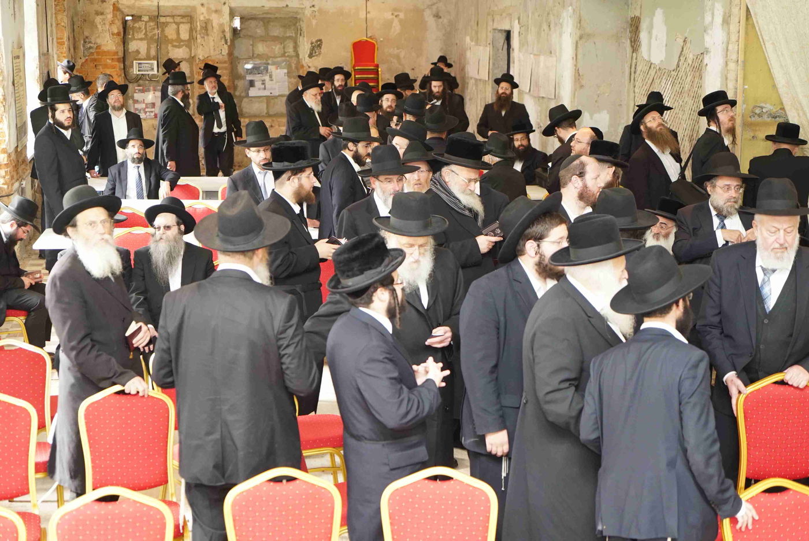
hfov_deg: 35.0
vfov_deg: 23.8
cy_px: 270
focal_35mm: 57
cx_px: 404
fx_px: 1282
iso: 3200
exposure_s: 1/160
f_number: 4
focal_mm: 57
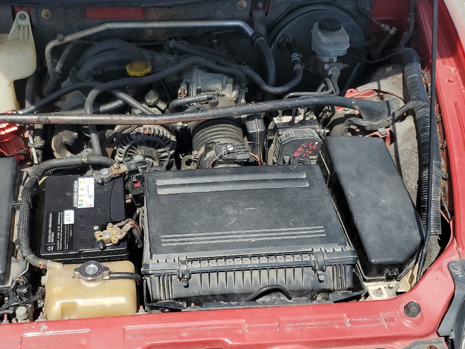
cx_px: 153
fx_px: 578
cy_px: 229
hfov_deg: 43.2
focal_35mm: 43
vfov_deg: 33.4
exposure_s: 1/3333
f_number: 1.5
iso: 50
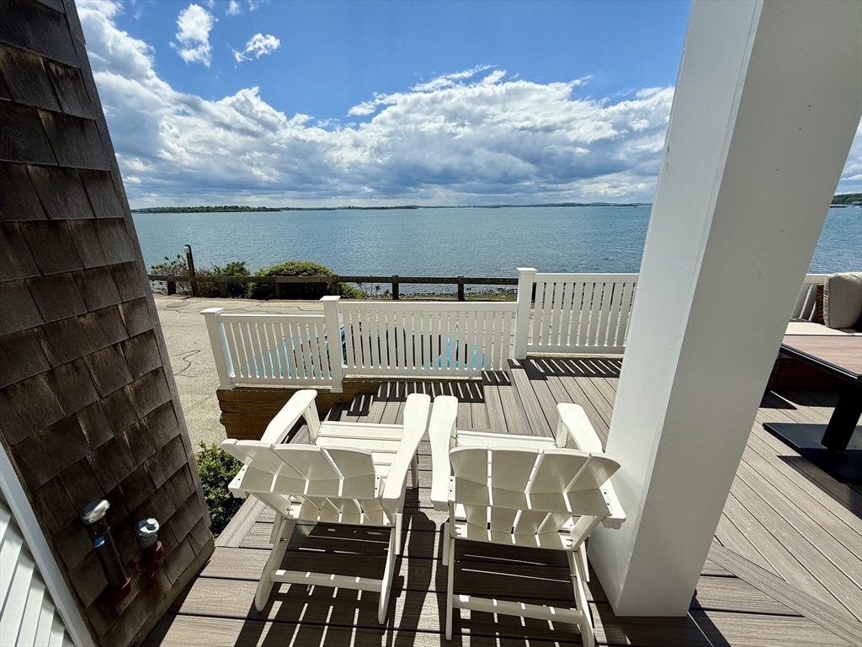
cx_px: 431
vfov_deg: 85.7
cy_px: 324
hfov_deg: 102.1
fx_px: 349
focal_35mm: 14
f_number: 2.2
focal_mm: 2.22
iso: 50
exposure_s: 1/4762
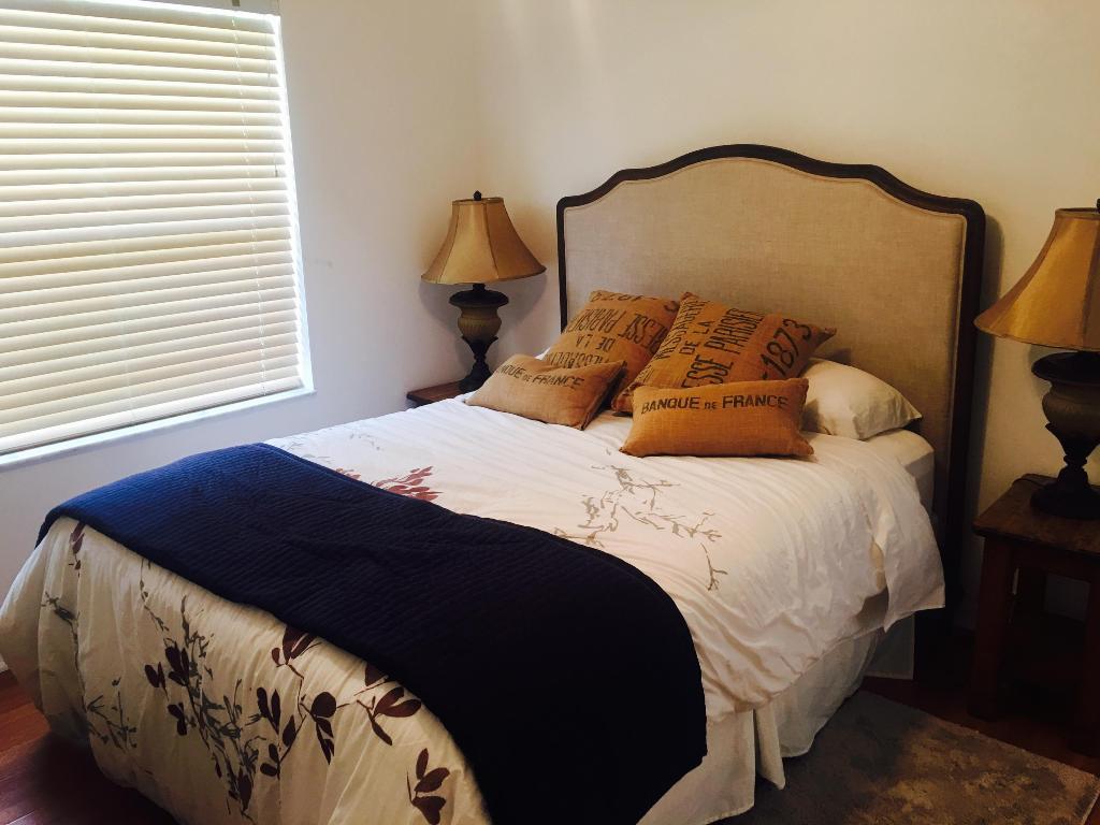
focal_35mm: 29
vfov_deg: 48.2
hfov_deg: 61.7
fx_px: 922
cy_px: 412
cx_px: 550
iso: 25
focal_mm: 4.15
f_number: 2.2
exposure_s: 1/15
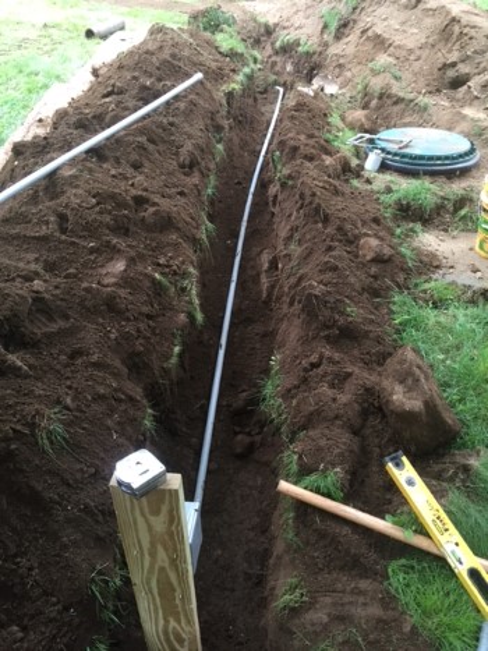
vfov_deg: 61.7
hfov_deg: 48.2
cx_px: 244
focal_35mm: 29
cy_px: 326
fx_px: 545
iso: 100
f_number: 2.2
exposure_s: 1/30
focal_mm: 4.15
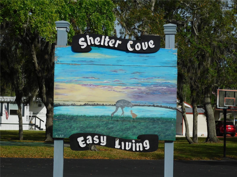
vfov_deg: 14.9
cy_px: 88
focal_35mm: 99
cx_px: 118
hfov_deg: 19.8
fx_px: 678
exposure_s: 1/1250
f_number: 4.6
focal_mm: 17.6
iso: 125
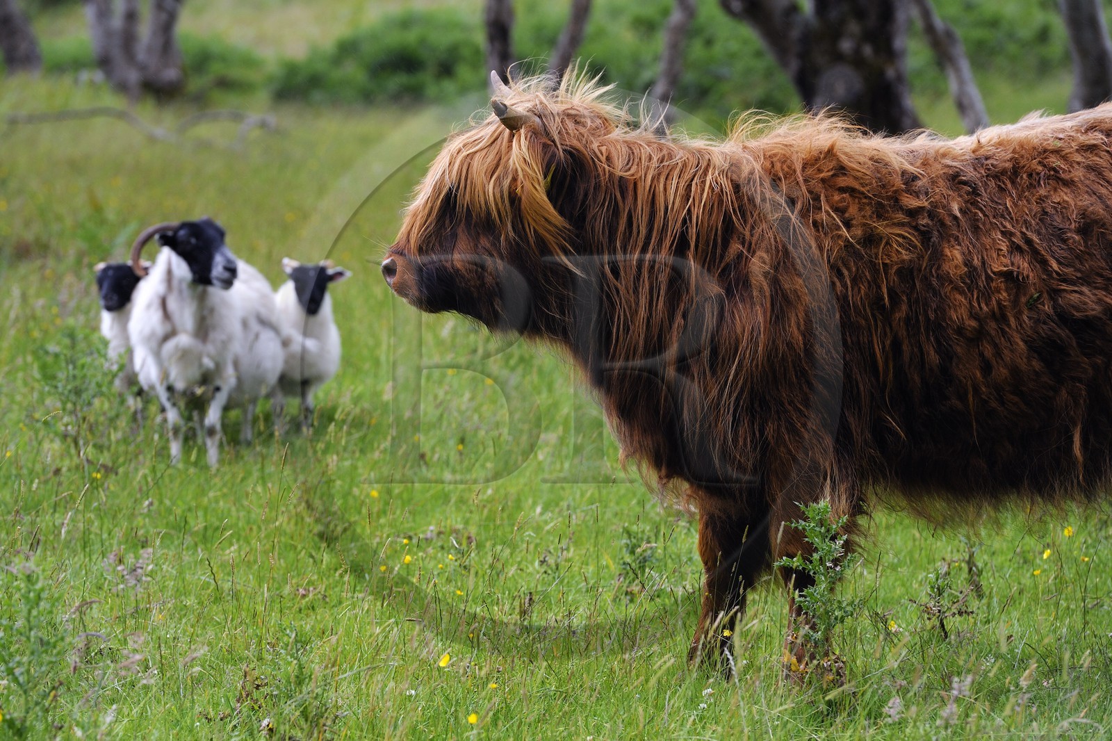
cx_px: 556
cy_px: 370
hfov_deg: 10.3
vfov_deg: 6.9
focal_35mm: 200
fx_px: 6176
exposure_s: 1/200
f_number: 6.3
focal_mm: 200
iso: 400
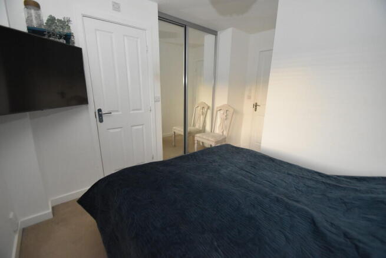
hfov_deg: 100.4
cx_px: 193
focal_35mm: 15
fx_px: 161
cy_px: 129
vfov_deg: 77.4
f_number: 3.5
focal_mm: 10
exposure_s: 1/60
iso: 2800
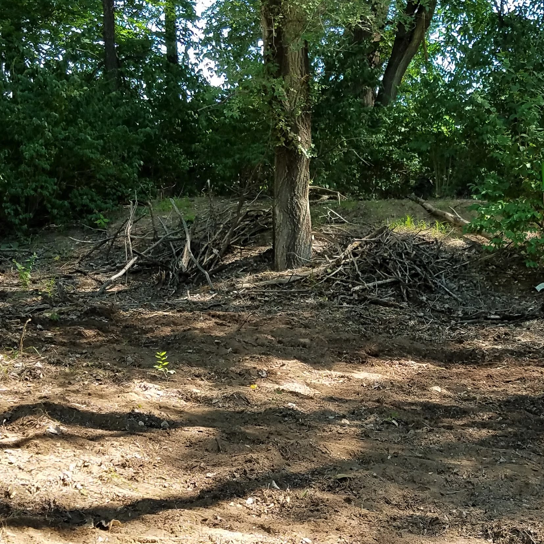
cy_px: 329
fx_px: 996
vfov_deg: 30.5
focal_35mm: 56
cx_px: 429
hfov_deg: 29.9
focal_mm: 4.2
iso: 50
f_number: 1.7
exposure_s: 1/381
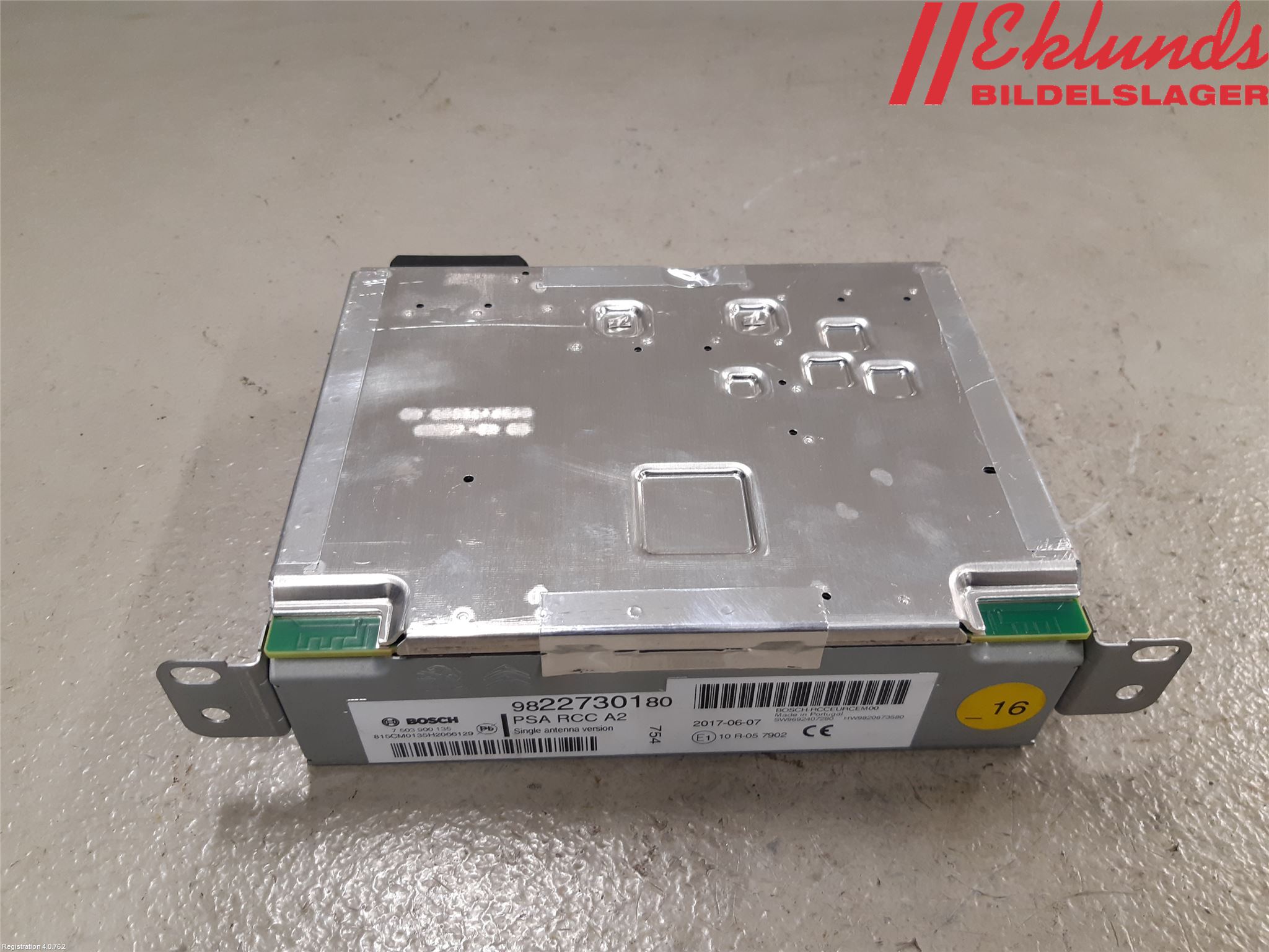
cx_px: 634
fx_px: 953
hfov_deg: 67.3
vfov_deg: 53.1
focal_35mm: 26
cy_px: 476
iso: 125
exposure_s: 1/50
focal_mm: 3.93
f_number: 1.7
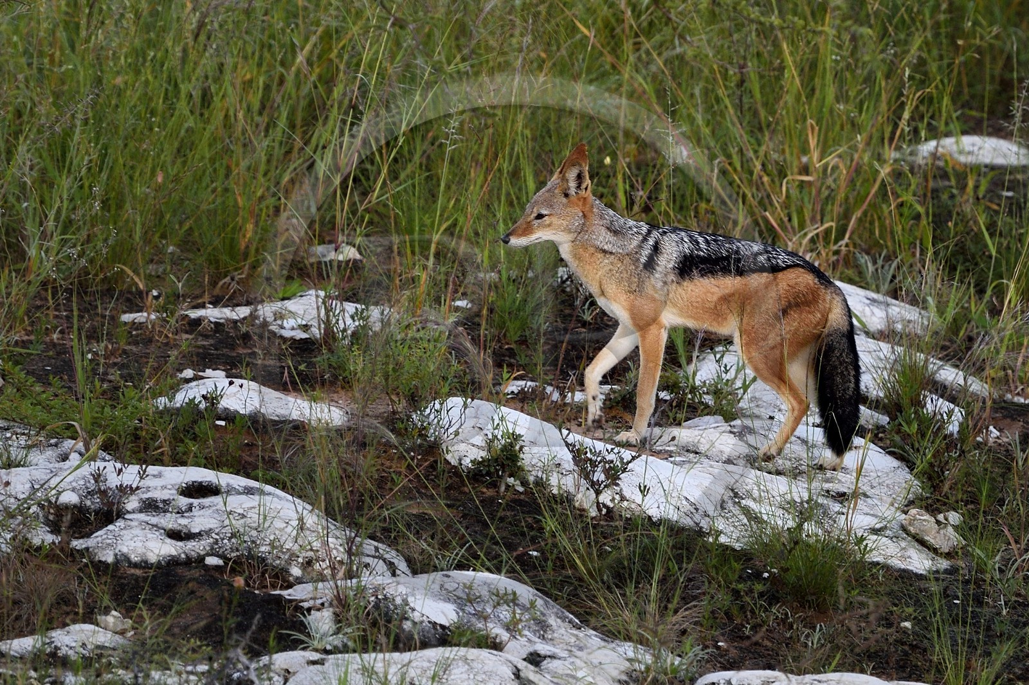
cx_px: 514
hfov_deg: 8.6
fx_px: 6858
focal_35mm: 240
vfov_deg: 5.7
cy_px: 342
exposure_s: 1/400
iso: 800
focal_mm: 240
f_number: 5
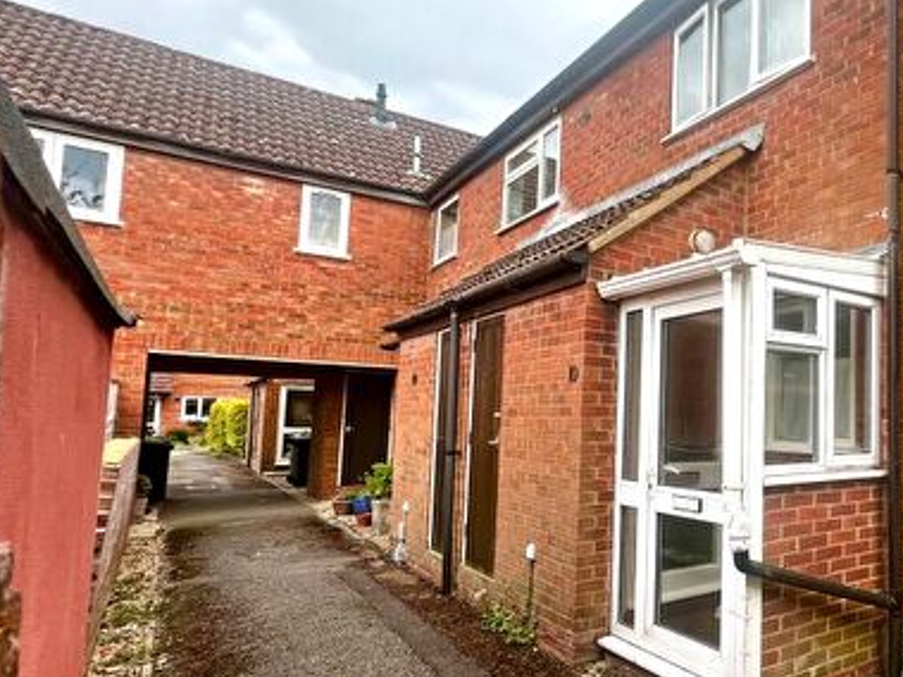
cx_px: 817
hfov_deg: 60.4
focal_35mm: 24
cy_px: 375
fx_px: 626
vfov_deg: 56.7
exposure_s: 1/299
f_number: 1.8
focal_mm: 1.57
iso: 32
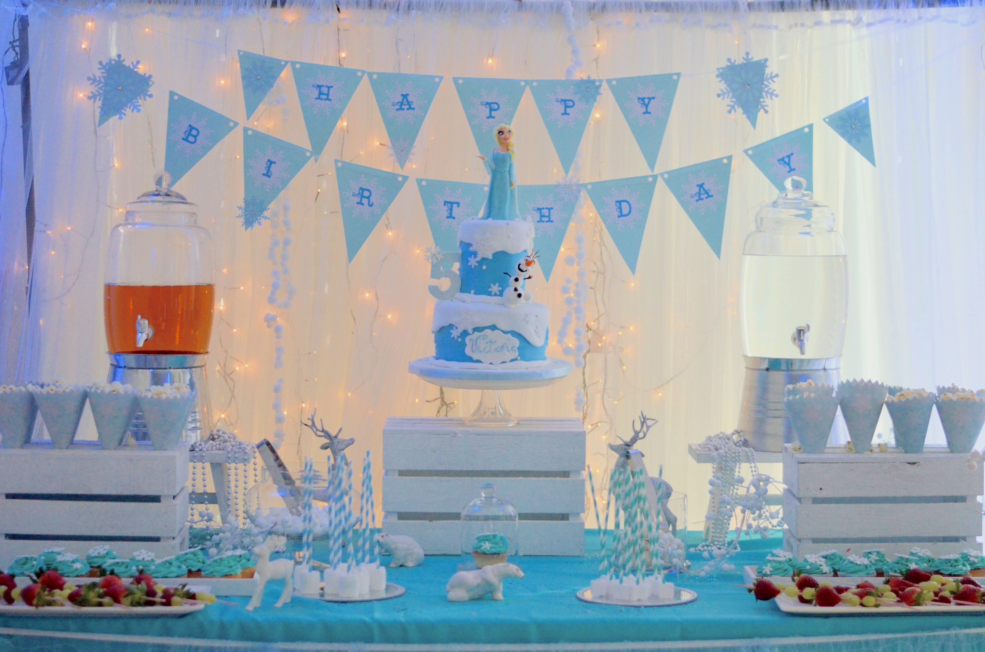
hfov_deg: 27.0
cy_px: 326
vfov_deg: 18.1
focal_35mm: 75
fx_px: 2048
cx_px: 492
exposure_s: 1/1600
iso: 1250
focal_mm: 50
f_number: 1.8
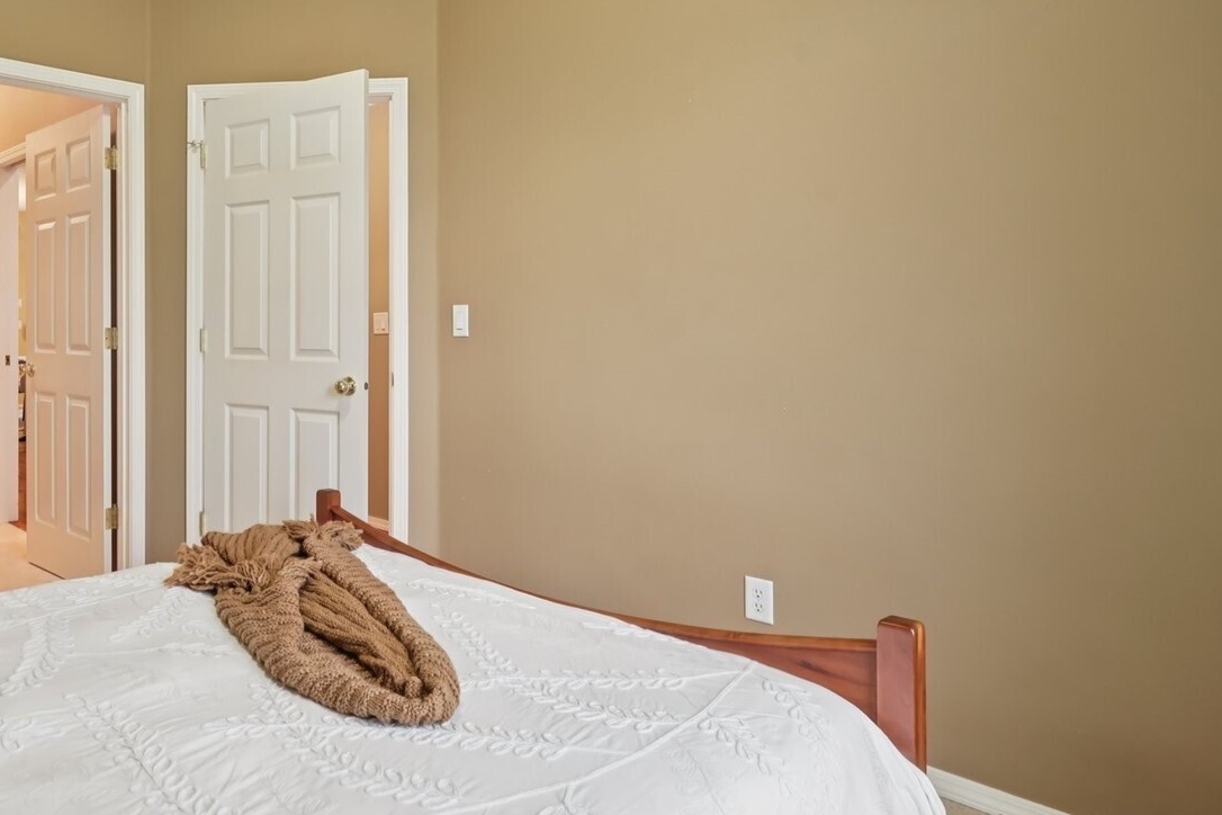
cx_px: 303
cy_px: 334
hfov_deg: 66.9
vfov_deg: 51.0
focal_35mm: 25
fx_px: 849
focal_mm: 16
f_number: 8
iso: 400
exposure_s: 1/4
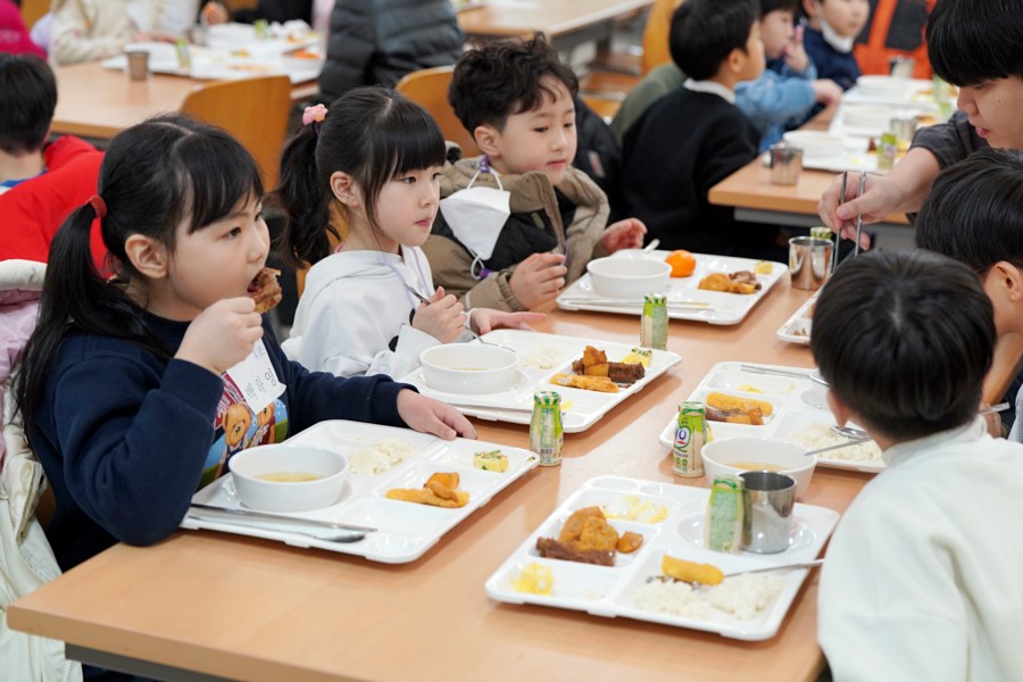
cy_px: 341
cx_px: 512
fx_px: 1989
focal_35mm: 70
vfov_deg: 19.5
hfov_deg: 28.8
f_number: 4
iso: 1600
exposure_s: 1/160
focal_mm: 70
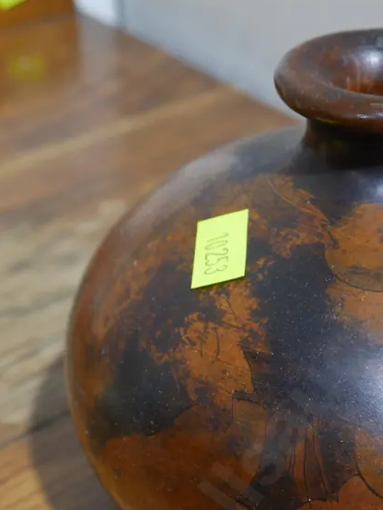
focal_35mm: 85
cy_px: 386
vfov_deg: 22.8
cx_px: 321
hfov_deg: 17.2
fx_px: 1253
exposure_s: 1/60
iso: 800
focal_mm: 23
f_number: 5.1
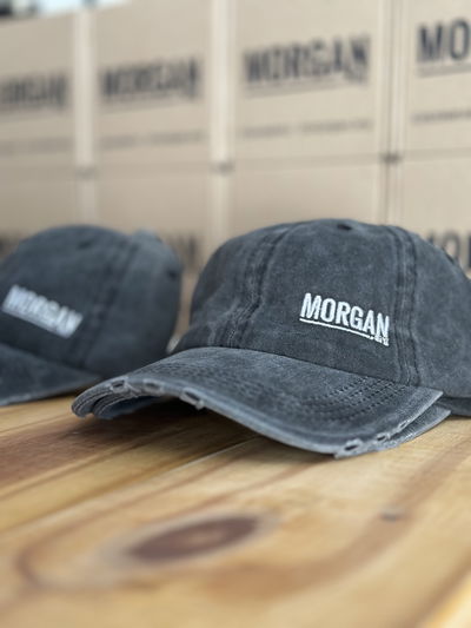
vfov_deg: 39.6
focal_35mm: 48
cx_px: 236
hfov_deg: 30.3
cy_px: 314
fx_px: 870
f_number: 1.78
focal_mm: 6.86
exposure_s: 1/40
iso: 500
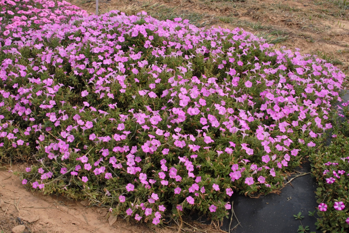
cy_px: 116
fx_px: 408
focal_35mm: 42
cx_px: 174
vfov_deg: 32.0
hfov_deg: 46.4
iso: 400
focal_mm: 28
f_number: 10
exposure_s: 1/400
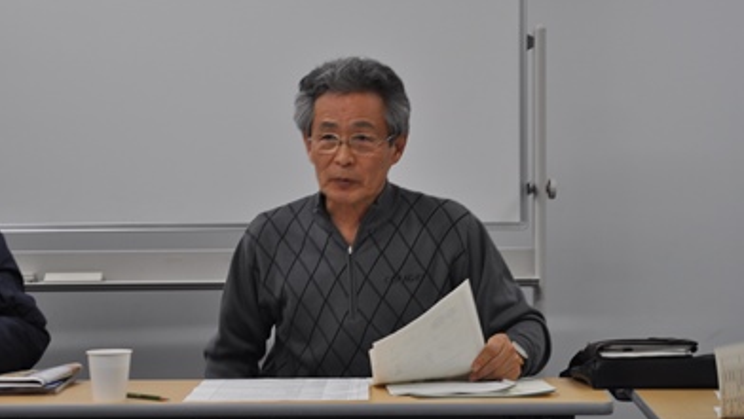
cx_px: 410
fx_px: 1946
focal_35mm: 99
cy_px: 212
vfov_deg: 12.3
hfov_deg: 21.6
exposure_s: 1/60
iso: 450
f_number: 5.6
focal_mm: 55
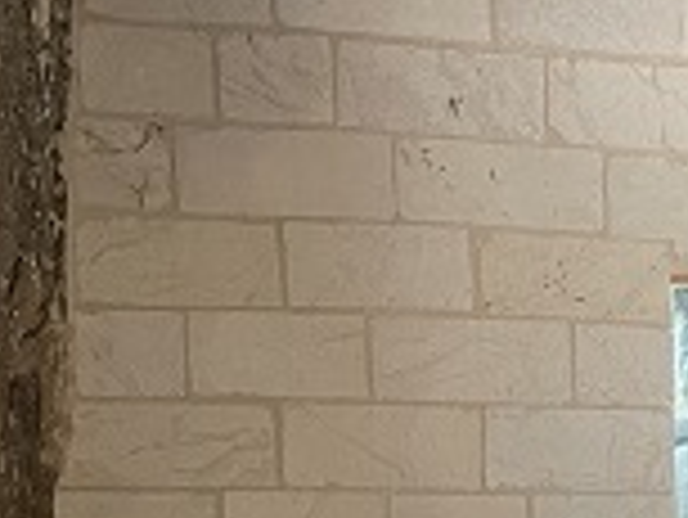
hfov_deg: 17.3
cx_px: 1030
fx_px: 2029
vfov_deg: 13.9
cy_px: 689
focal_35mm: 102
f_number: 1.6
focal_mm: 4.2
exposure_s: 1/50
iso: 400
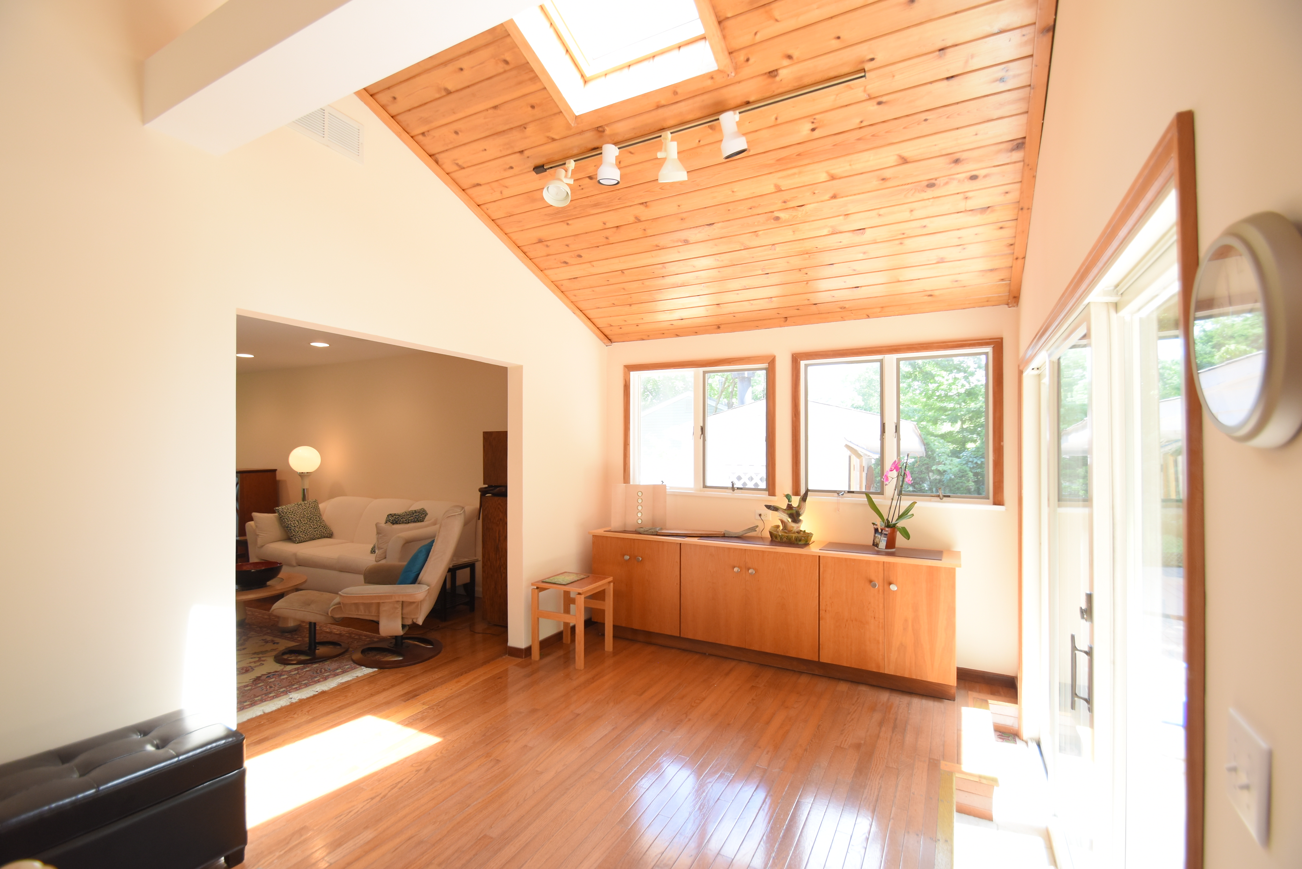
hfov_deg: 100.4
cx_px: 651
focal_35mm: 15
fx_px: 543
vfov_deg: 77.4
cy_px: 434
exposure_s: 1/80
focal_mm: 10
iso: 400
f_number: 4.5
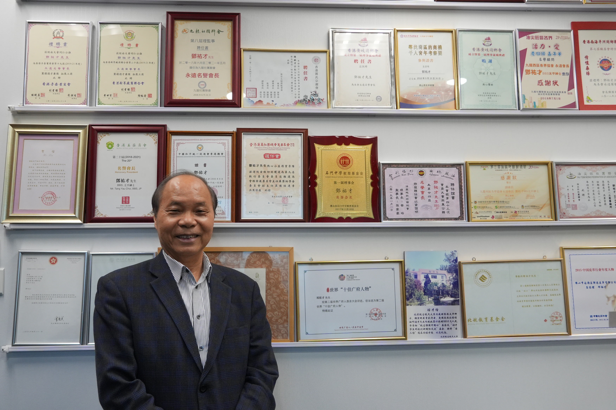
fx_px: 582
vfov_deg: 38.9
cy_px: 205
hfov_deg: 55.8
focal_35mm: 34
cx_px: 308
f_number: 5.6
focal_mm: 23
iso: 1000
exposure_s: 1/80
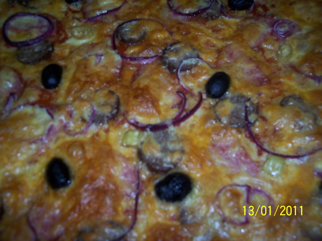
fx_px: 363
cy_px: 120
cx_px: 161
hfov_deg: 47.9
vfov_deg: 36.8
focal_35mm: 39
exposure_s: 1/60
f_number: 2.8
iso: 140
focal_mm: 8
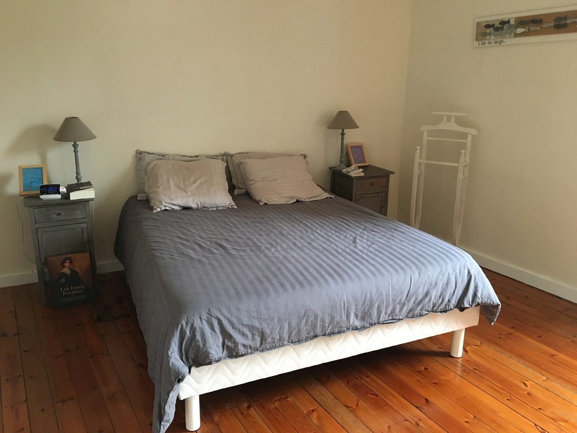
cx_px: 288
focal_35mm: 29
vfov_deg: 48.2
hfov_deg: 61.7
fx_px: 483
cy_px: 216
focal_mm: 4.15
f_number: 2.2
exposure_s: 1/25
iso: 200
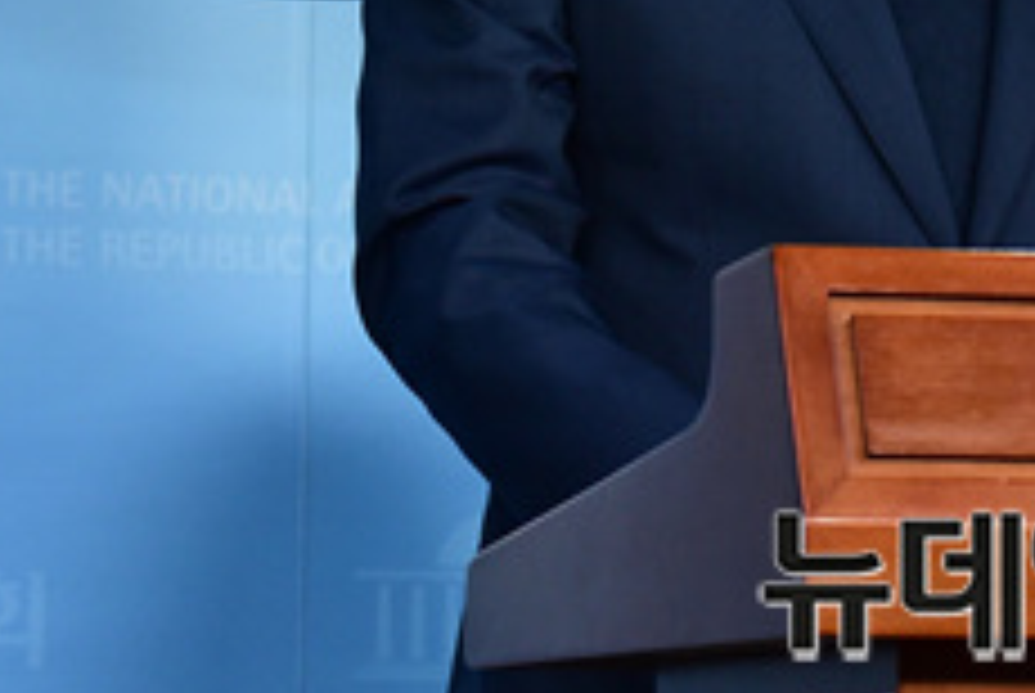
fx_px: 7197
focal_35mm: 250
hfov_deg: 8.2
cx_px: 1012
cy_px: -202
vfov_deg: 5.5
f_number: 6.3
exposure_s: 1/250
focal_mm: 90
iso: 4000
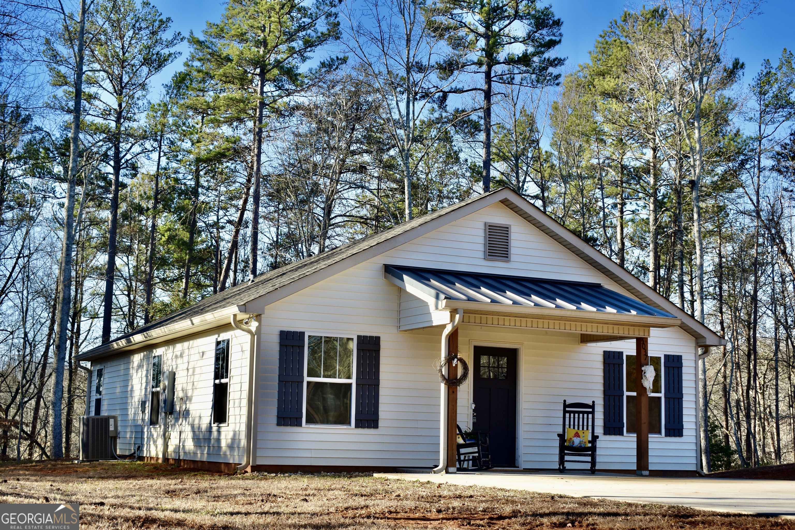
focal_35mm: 52
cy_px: 265
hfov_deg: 37.9
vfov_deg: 25.8
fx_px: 1159
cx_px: 398
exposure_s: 1/250
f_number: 8
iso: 160
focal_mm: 35
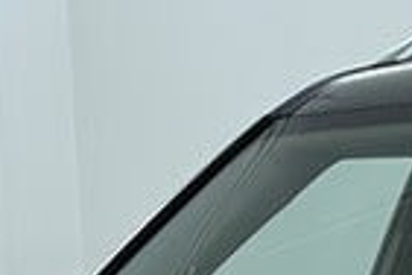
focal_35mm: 318
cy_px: 824
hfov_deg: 6.4
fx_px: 3639
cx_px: 500
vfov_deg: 4.2
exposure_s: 1/100
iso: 64
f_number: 1.78
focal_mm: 6.86
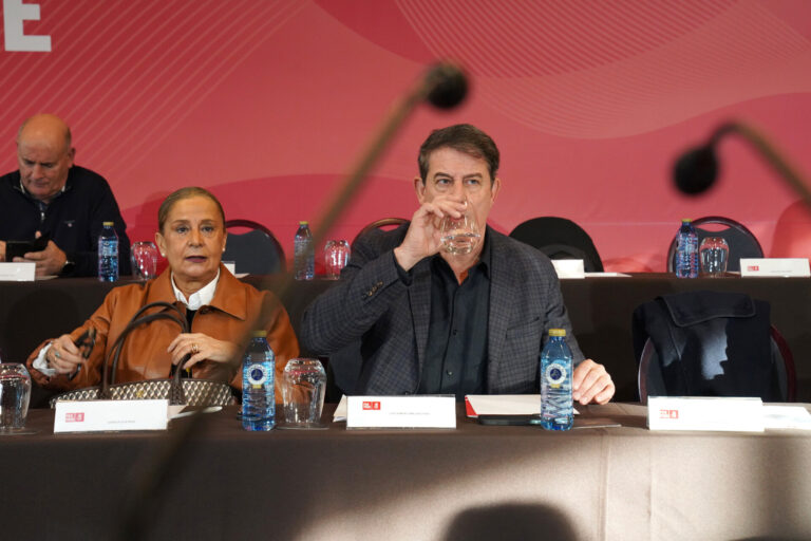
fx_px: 1352
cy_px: 270
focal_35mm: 60
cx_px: 406
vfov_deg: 22.6
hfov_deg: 33.4
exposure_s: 1/250
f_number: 5.6
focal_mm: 60
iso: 3200
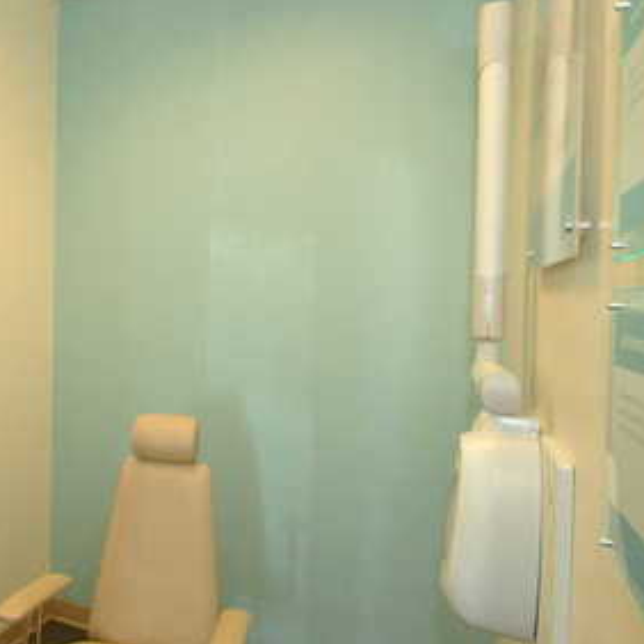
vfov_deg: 57.3
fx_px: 589
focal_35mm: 28
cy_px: 301
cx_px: 150
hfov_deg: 54.2
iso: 800
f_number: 7.1
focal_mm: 10
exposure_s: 1/80
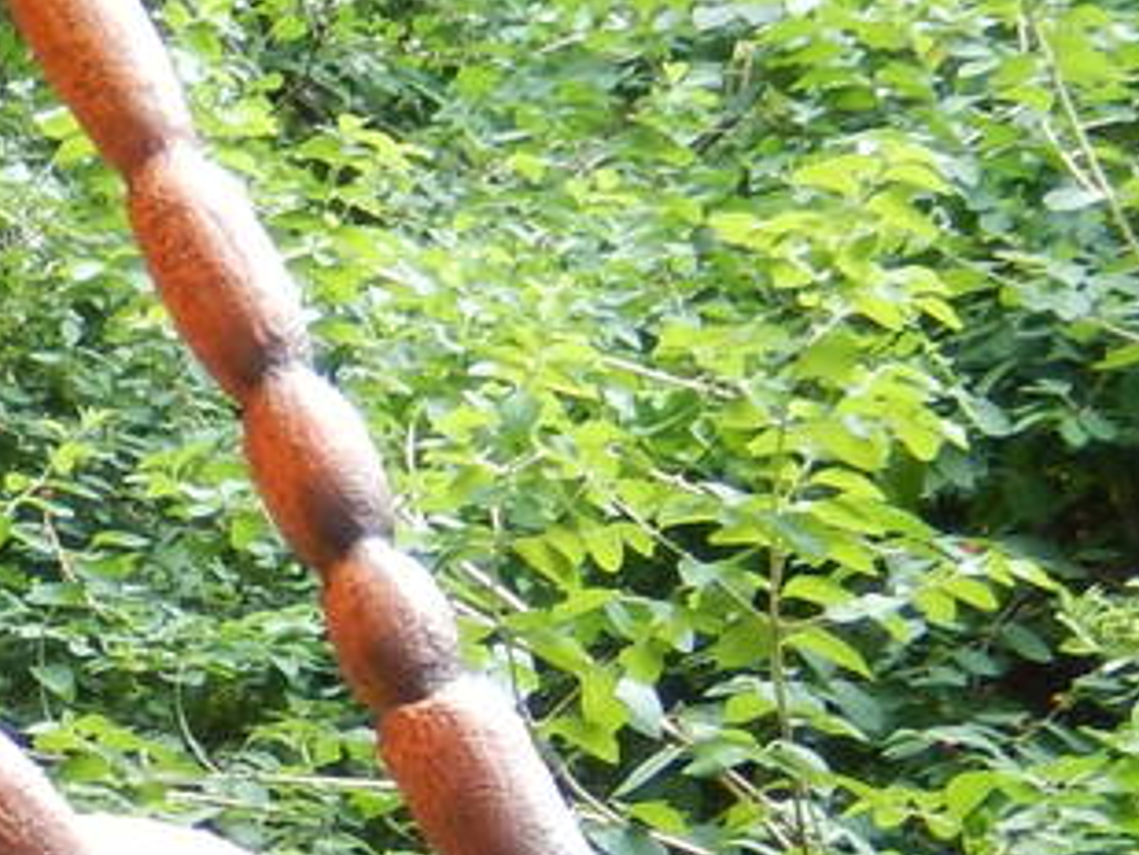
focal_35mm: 300
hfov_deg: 6.4
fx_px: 9875
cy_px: 1349
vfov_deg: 4.9
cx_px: -1076
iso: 125
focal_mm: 10.4
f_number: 4.6
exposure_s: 1/50
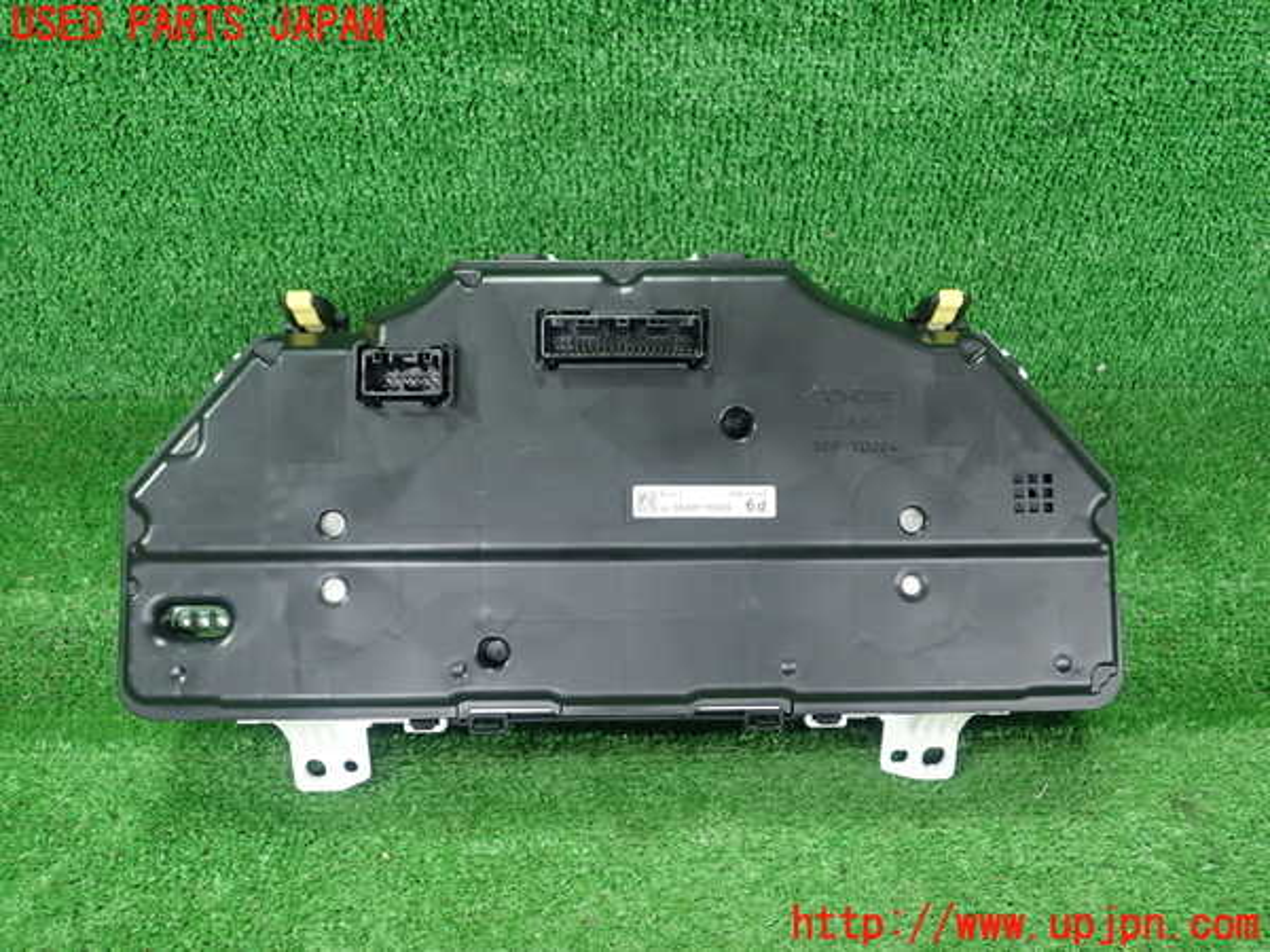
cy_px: 476
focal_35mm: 30
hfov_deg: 60.0
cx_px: 635
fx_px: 1101
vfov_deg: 46.8
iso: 400
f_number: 2.3
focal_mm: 5.5
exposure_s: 1/125
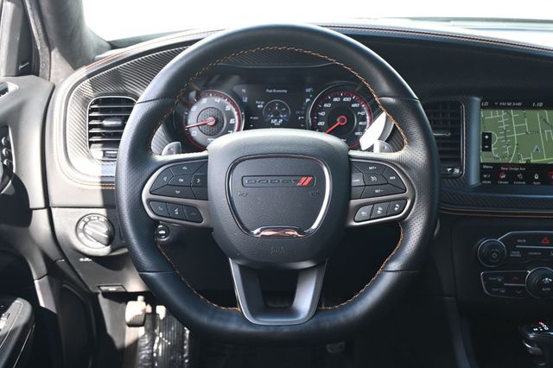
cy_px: 184
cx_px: 276
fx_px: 610
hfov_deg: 48.7
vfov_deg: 33.6
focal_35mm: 40
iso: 560
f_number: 4.5
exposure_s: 1/125
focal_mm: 26.5
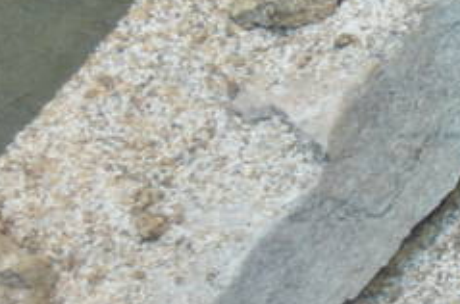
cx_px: 1097
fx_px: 2307
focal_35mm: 181
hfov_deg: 10.0
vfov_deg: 7.5
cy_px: 346
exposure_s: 1/60
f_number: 4
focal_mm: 18
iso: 560
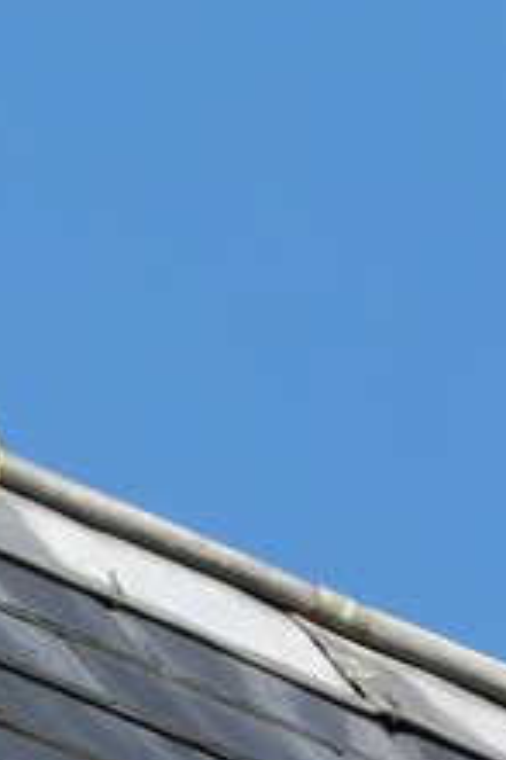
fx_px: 39506
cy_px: 253
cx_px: -864
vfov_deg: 1.1
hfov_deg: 0.7
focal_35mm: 1871
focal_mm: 75.2
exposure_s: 1/500
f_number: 4.3
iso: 100
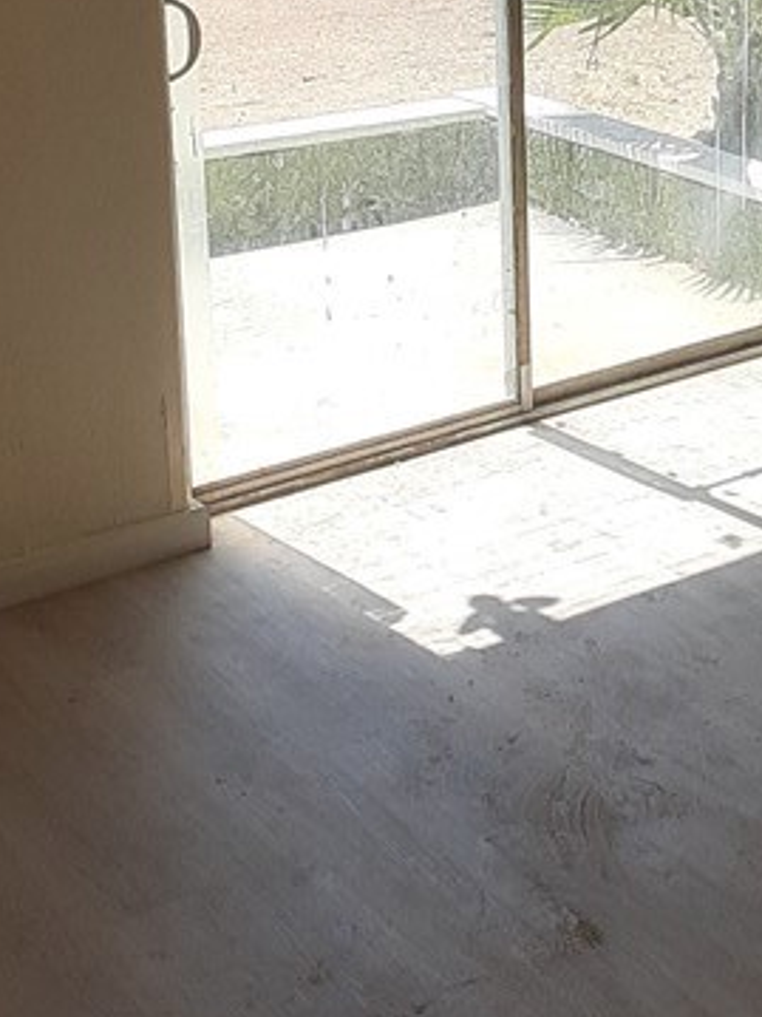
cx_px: 544
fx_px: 2261
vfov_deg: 24.6
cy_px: 93
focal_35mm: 77
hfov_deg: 19.0
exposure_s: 1/843
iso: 40
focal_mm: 2.91
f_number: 1.9
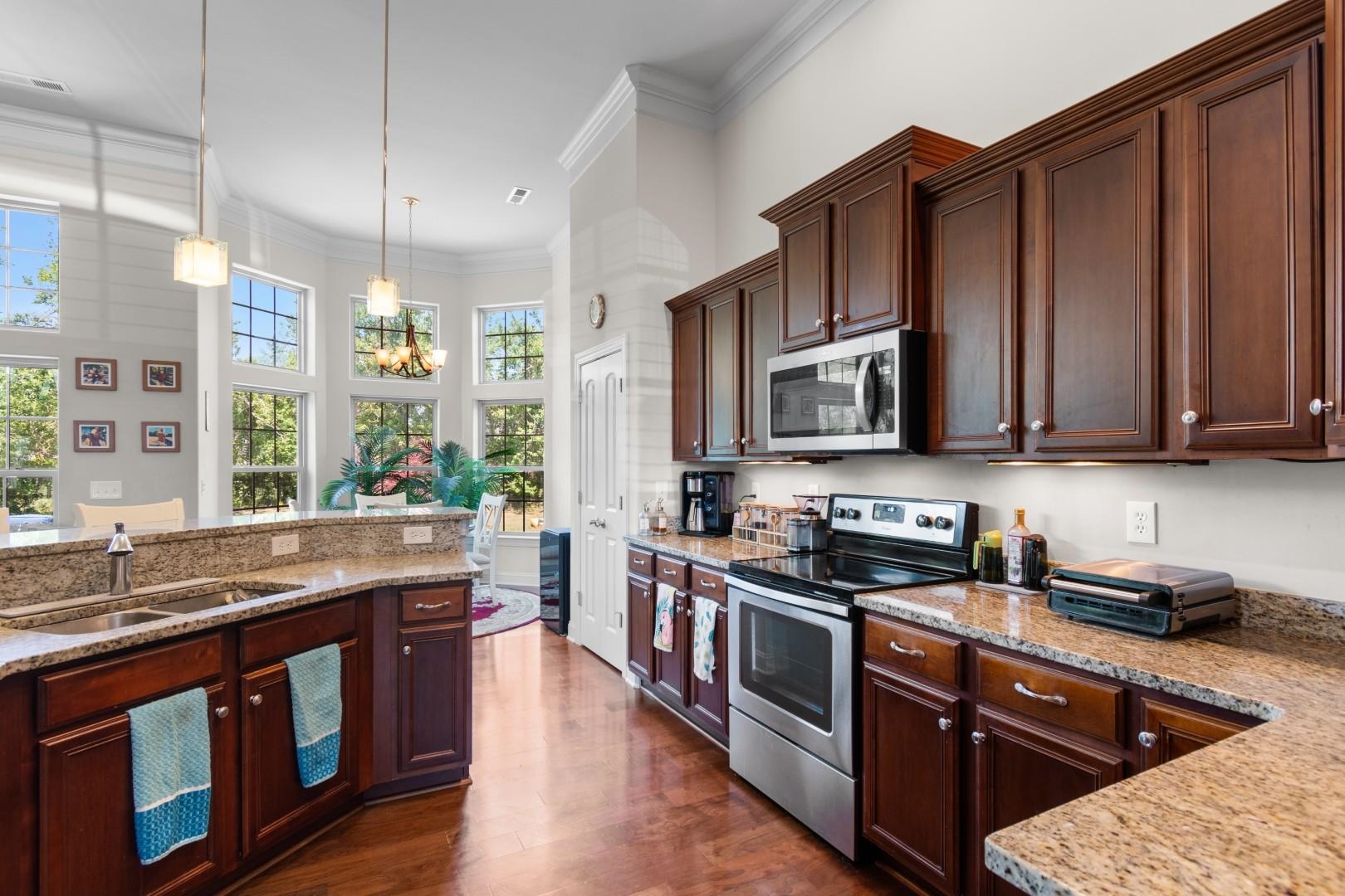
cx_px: 672
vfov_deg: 70.4
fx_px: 635
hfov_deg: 93.3
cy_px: 448
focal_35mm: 17
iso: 100
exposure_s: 1
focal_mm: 11.5
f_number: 4.8
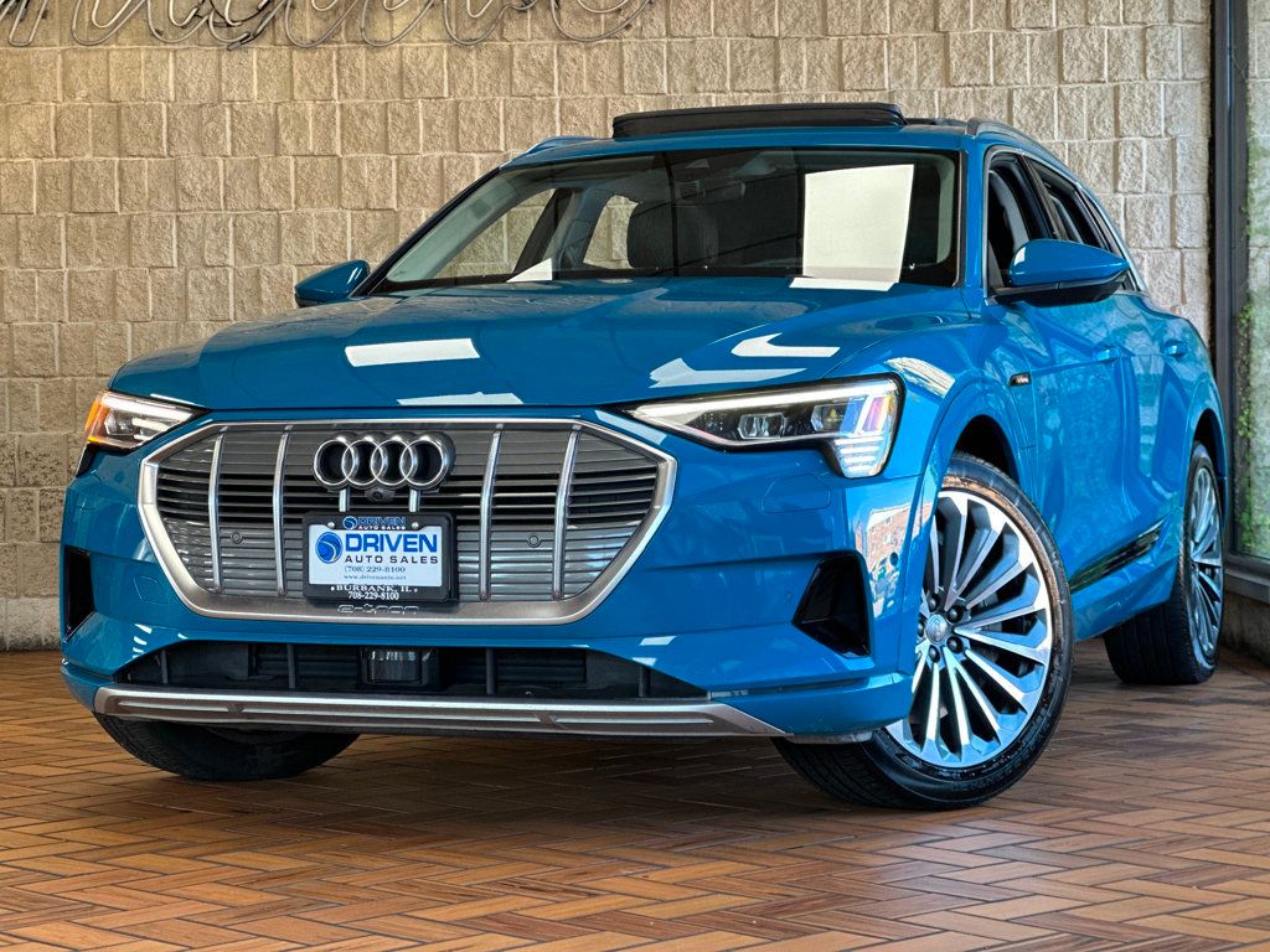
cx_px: 635
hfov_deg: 25.3
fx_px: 2825
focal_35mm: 77
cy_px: 476
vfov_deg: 19.1
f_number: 2.8
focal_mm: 9
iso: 200
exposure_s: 1/120
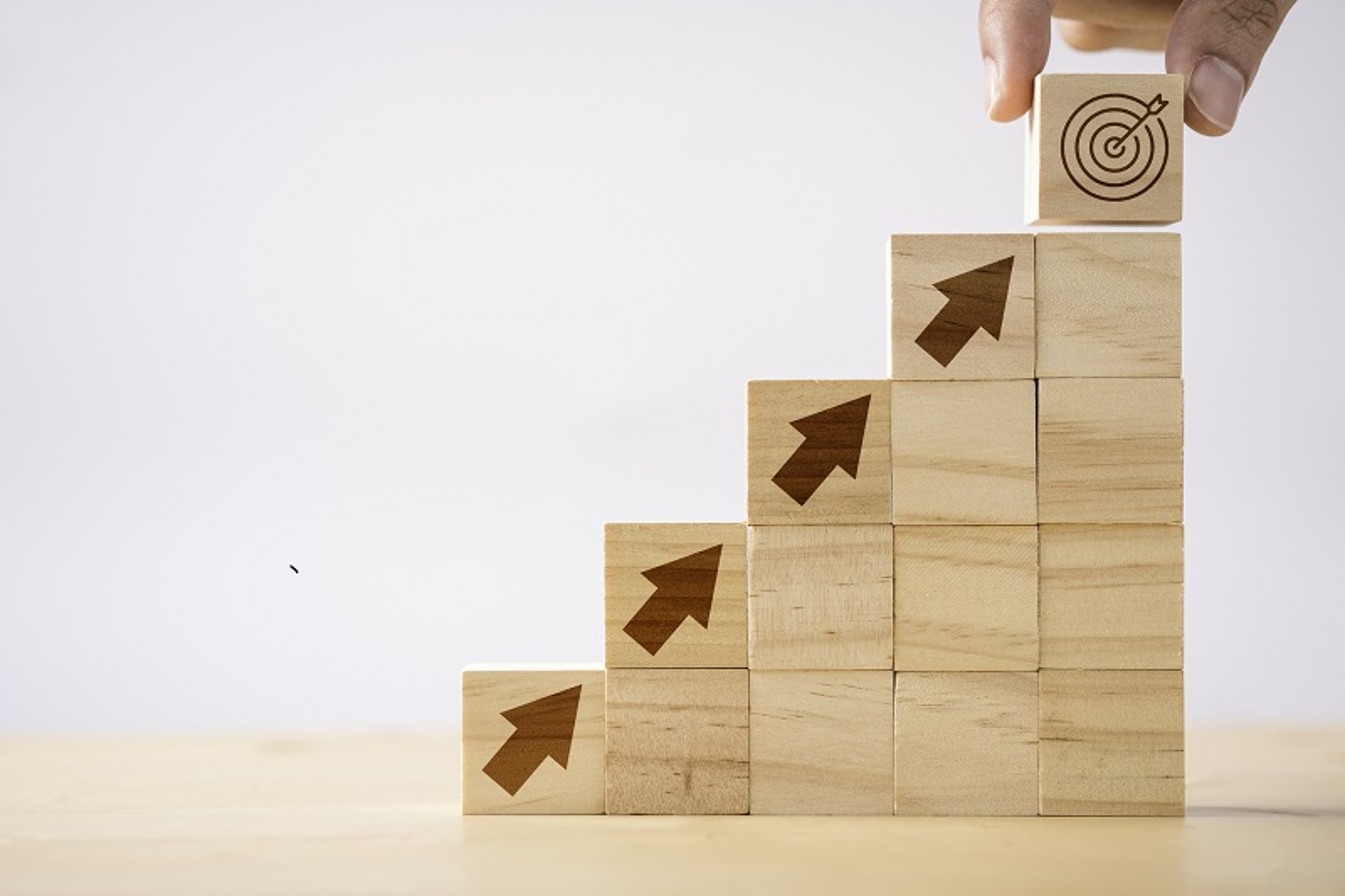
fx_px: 3362
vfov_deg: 15.2
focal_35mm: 90
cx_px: 672
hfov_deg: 22.6
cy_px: 448
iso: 100
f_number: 2.8
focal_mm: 60
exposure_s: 1/200
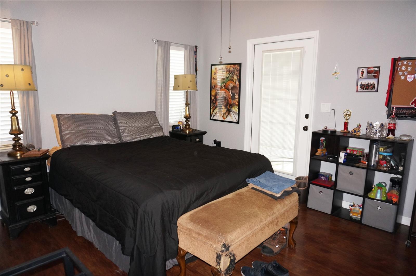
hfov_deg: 73.8
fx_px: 277
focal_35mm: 24
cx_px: 208
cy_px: 138
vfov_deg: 53.0
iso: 800
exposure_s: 1/160
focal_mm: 16
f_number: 4
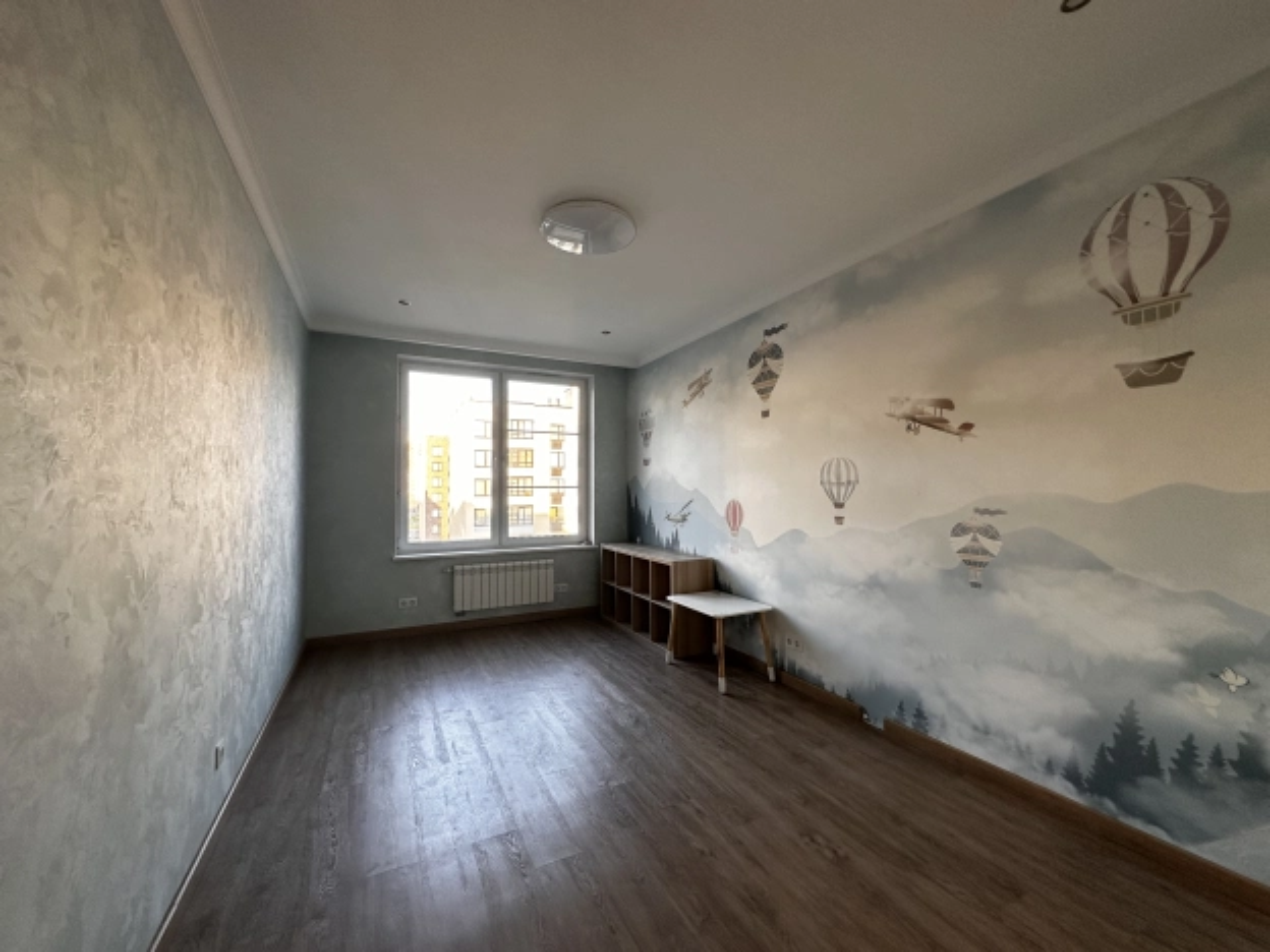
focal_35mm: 14
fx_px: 514
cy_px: 476
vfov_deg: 85.7
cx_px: 635
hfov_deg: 102.1
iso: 160
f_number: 2.2
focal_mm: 2.22
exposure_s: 1/99
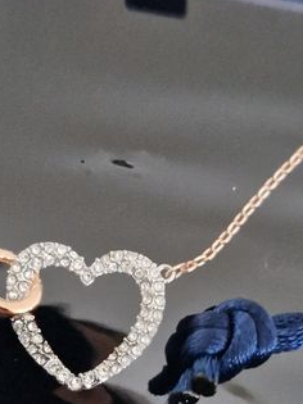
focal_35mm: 73
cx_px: 116
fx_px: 853
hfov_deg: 20.1
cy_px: 304
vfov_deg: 26.3
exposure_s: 1/25
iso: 1250
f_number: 1.8
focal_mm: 5.4
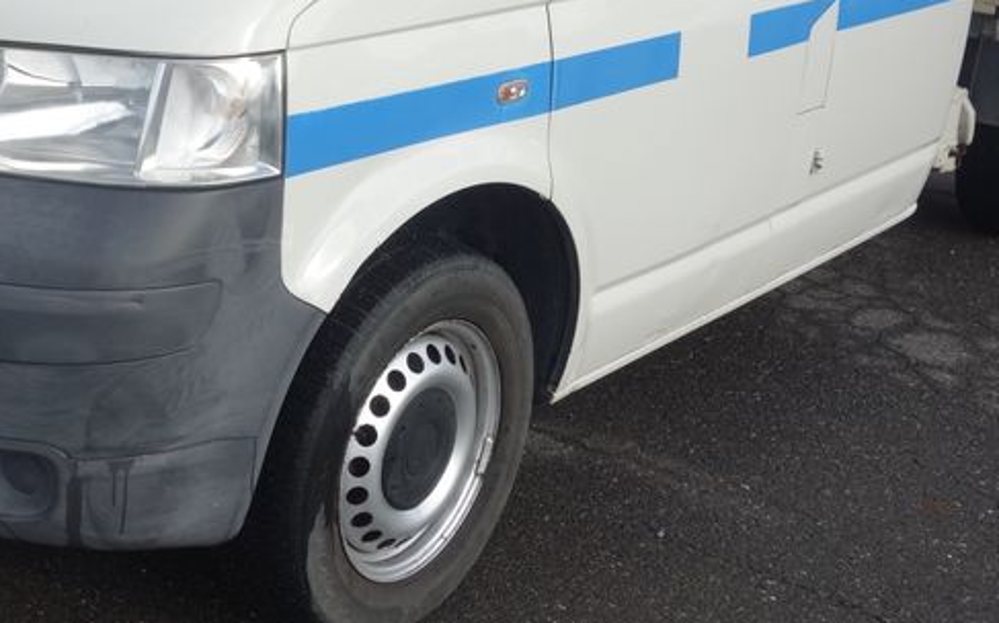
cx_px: 310
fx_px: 1633
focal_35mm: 60
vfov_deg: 21.3
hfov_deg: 33.6
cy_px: 108
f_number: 5.6
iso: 125
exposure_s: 1/320
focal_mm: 10.4
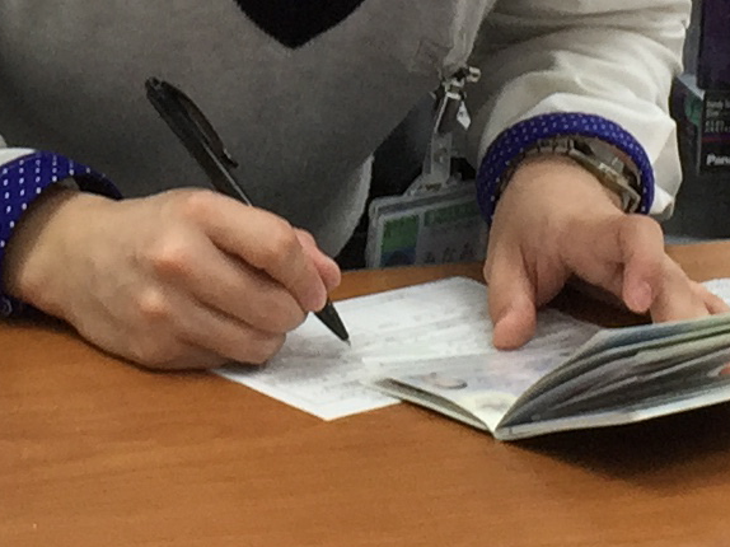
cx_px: 70
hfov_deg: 11.9
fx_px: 3478
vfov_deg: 8.7
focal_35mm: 165
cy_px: -366
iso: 40
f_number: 2.2
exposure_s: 1/100
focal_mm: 4.15
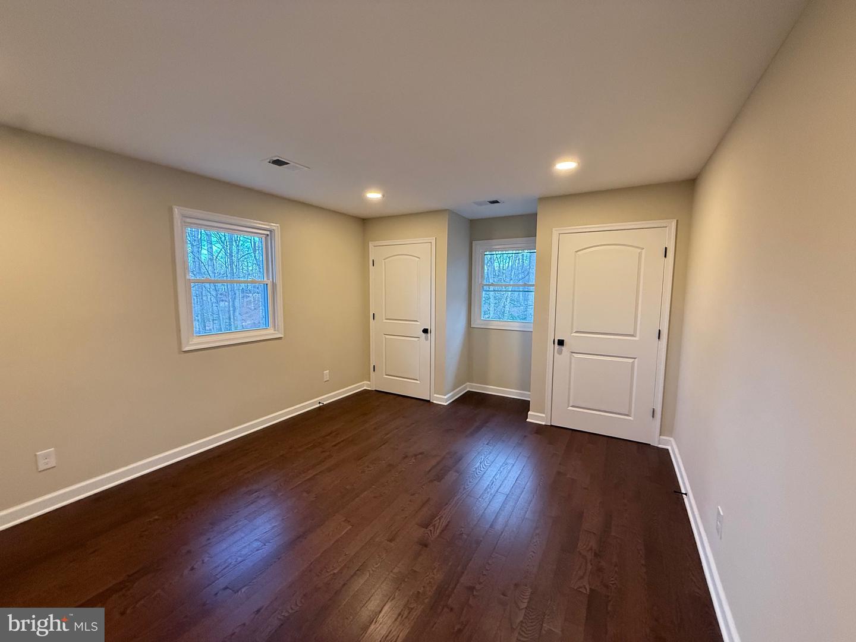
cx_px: 428
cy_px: 321
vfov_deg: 85.7
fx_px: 346
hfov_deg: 102.1
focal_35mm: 14
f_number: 2.2
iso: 500
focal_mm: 2.22
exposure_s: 1/120
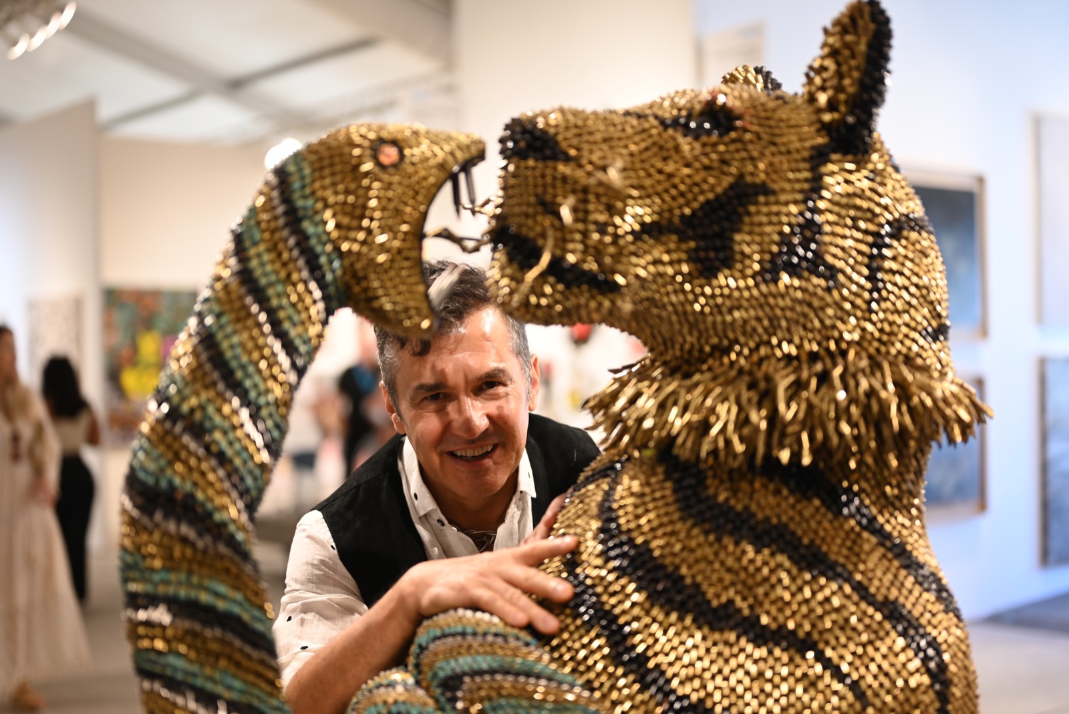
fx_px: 1485
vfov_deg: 27.0
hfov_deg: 39.6
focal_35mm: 50
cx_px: 534
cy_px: 357
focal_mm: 50
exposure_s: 1/60
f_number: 1.8
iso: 220
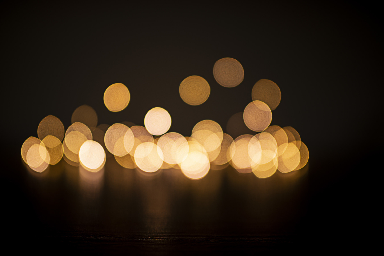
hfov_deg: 54.4
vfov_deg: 37.9
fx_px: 373
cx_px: 192
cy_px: 128
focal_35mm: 35
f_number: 1.4
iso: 100
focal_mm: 35
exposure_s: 1/20
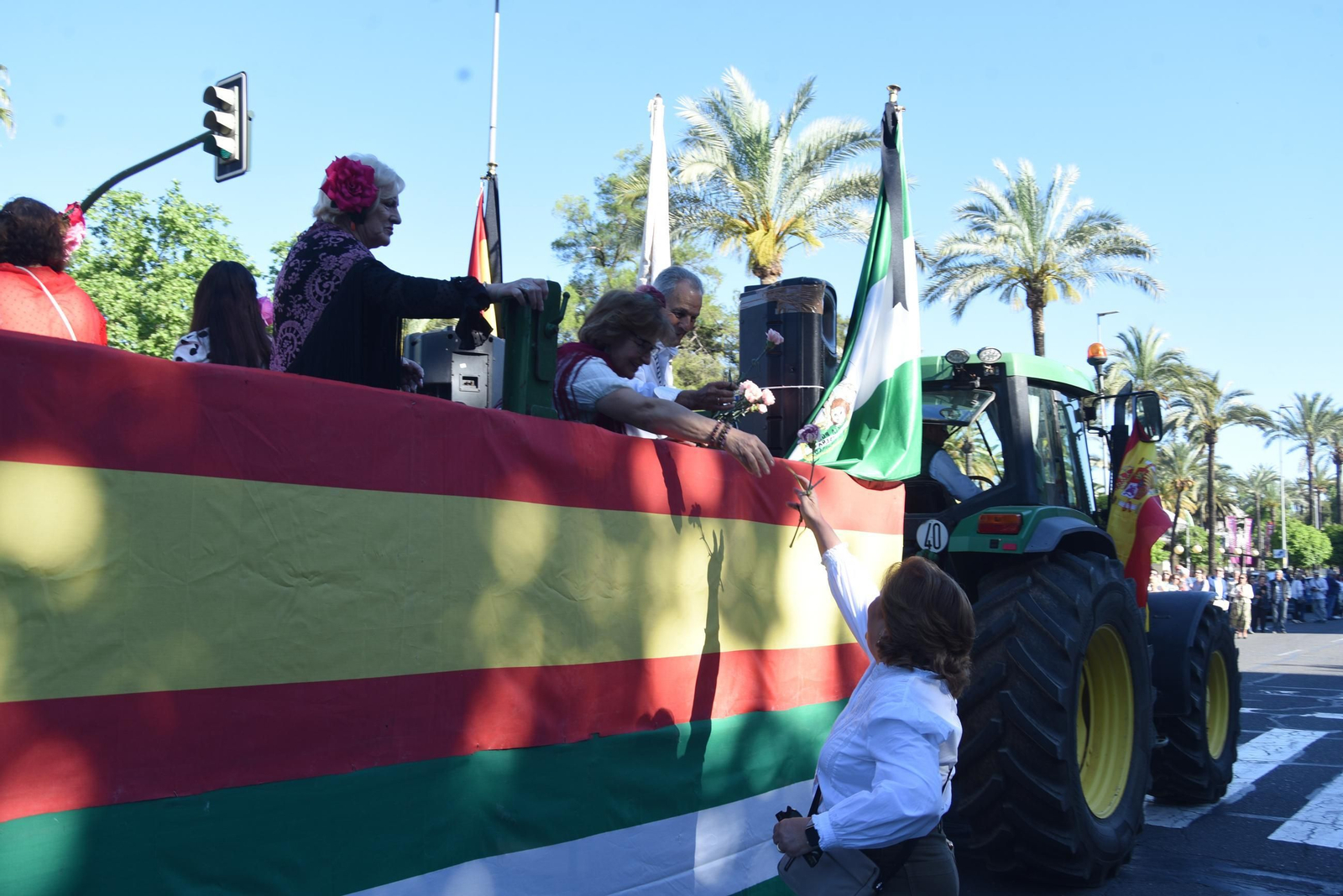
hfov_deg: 55.8
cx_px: 672
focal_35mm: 34
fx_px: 1269
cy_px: 448
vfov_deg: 38.9
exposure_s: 1/125
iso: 140
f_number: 9
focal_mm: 34
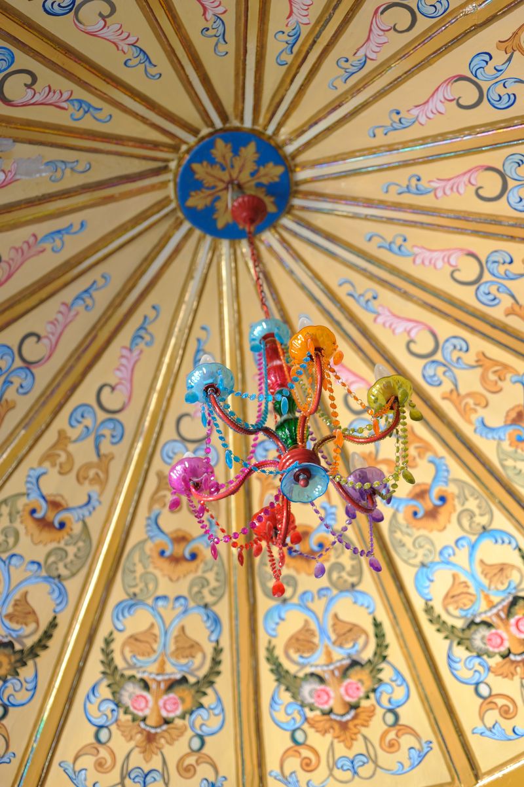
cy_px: 394
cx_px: 262
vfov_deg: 33.4
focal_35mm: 60
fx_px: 1311
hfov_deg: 22.6
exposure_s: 1/4
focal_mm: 60
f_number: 3.2
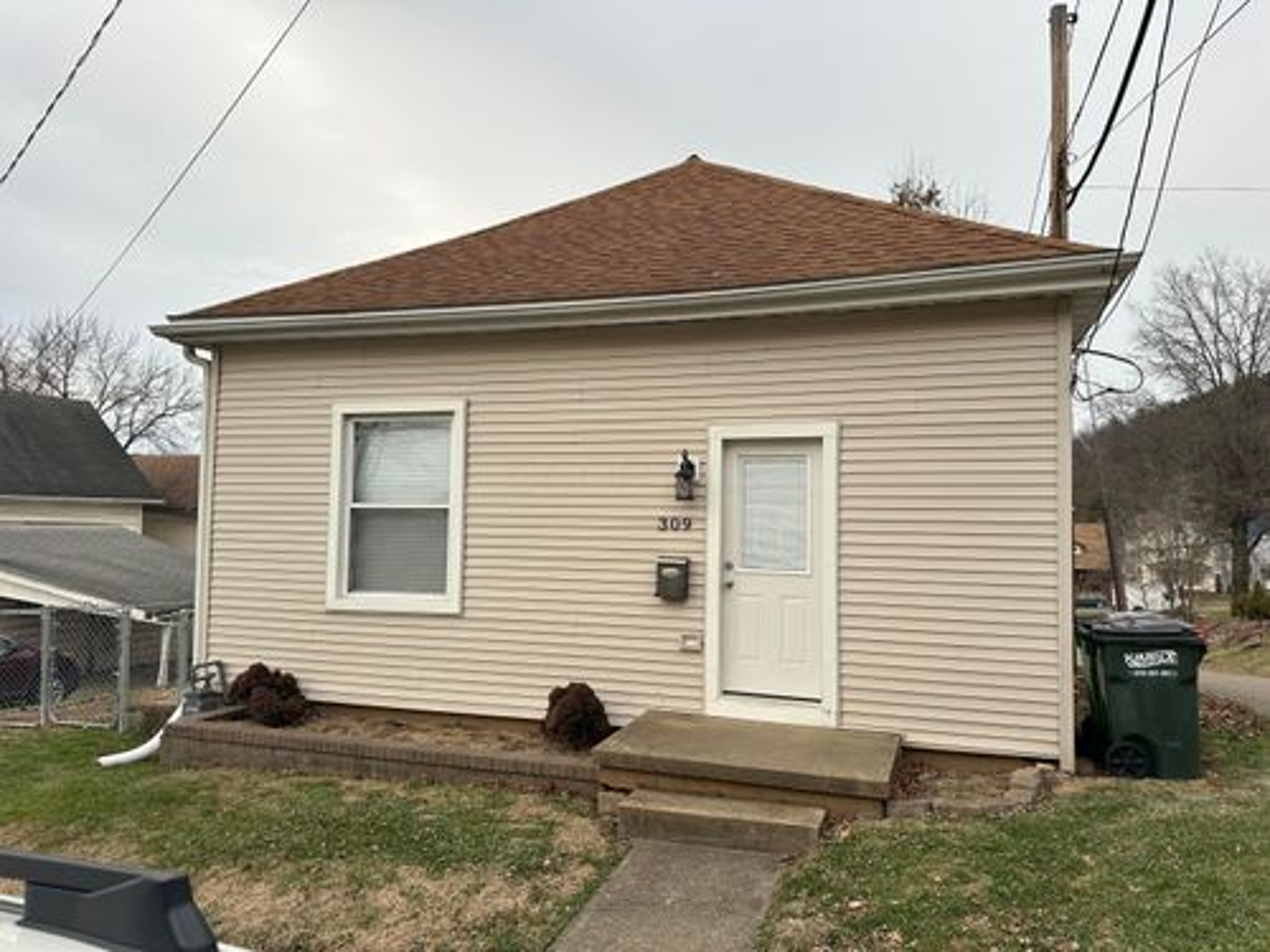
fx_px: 881
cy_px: 476
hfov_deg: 71.6
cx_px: 635
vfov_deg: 56.8
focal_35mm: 24
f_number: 1.78
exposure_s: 1/339
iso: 80
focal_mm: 6.86
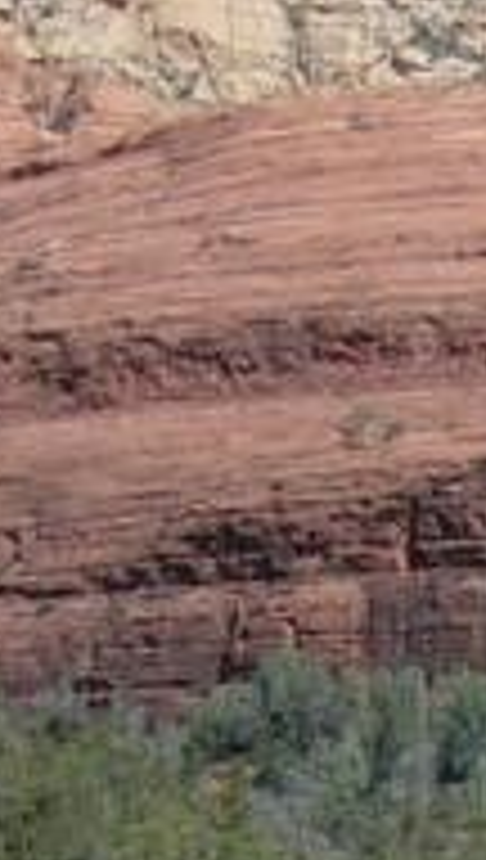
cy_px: 1211
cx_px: 324
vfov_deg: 10.3
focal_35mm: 204
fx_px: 4655
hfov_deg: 6.0
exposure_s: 1/125
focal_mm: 5.8
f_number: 8
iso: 50
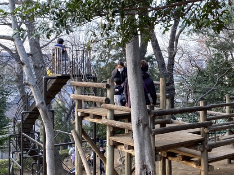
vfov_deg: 29.1
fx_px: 338
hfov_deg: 36.6
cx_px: 195
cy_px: 73
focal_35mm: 50
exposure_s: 1/115
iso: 125
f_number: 1.8
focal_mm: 4.25
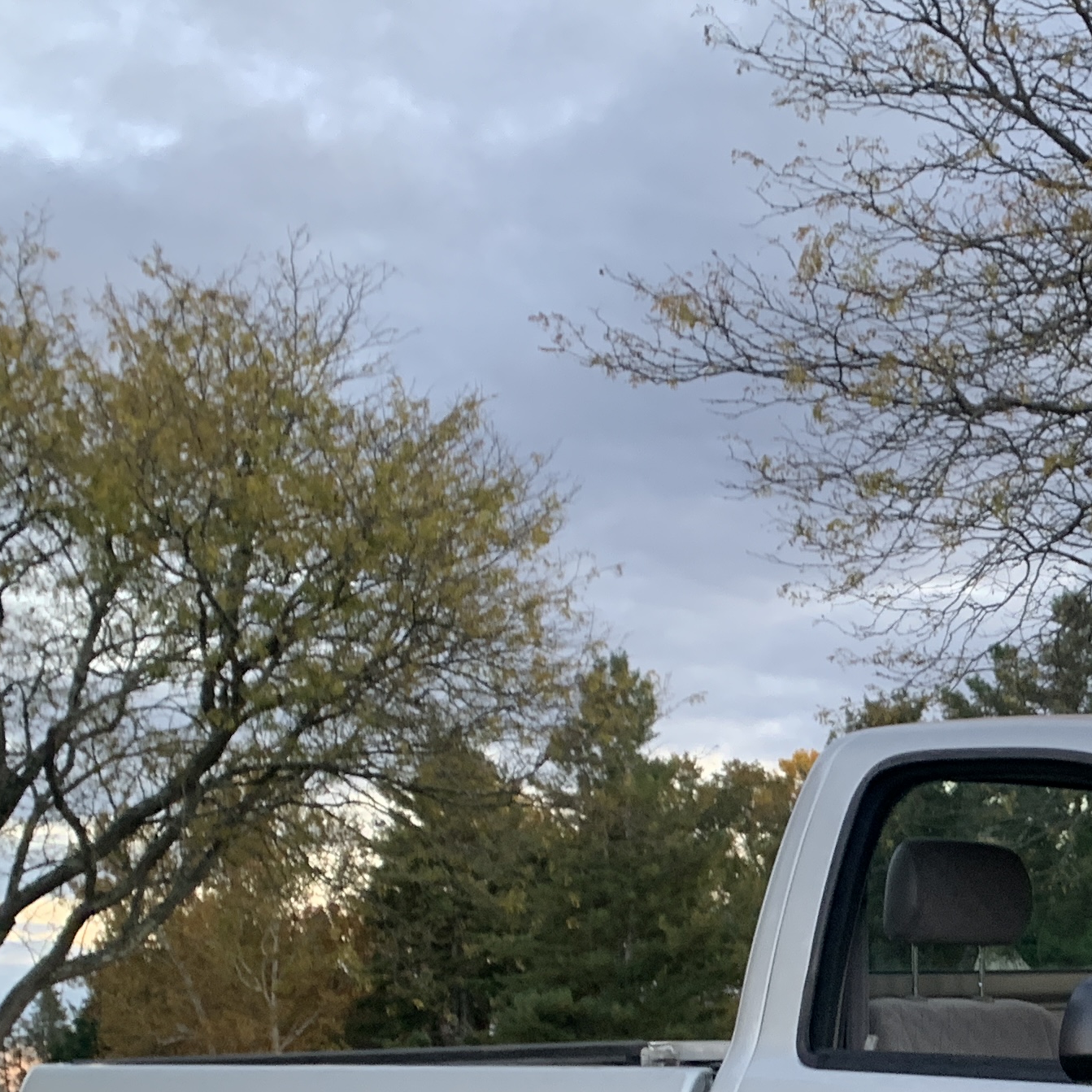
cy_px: 1034
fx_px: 2463
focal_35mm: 69
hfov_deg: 22.8
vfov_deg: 24.1
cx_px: 1347
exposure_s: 1/60
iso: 100
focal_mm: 4.25
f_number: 1.8
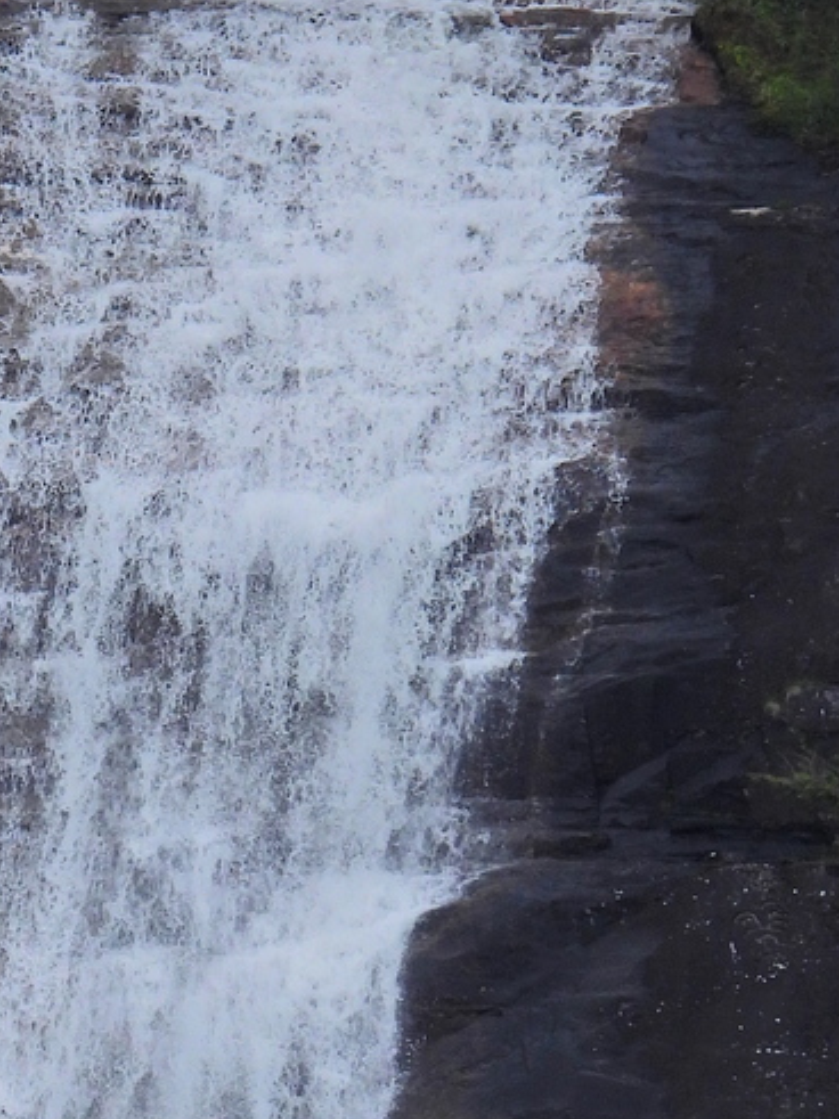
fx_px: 80147
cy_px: 201
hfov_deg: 0.6
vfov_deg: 0.8
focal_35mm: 2479
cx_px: -30
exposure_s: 1/500
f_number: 5.6
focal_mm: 170
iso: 180
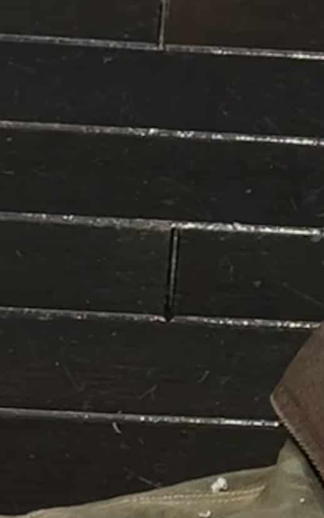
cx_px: 805
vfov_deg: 8.0
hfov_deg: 5.1
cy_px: 1103
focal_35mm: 247
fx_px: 3491
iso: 100
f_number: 1.78
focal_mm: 6.76
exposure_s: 1/60
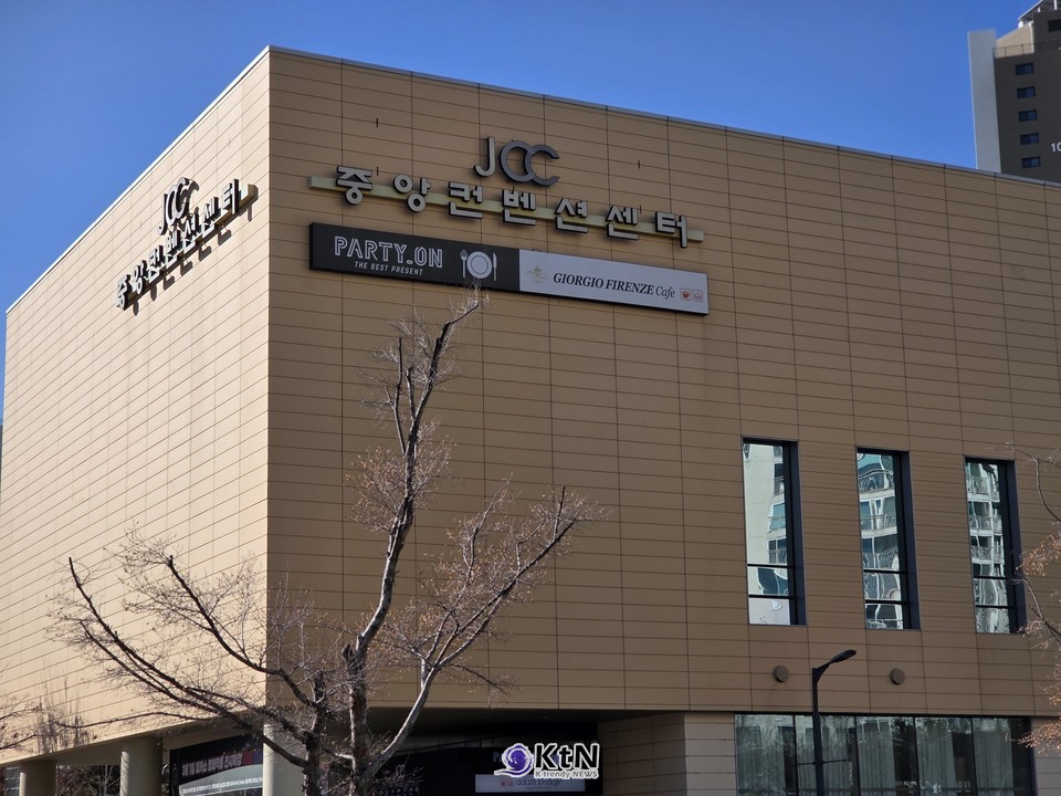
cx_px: 530
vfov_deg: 21.3
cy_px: 398
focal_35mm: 69
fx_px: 2115
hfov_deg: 28.2
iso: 25
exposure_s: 1/1422
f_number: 2.4
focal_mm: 7
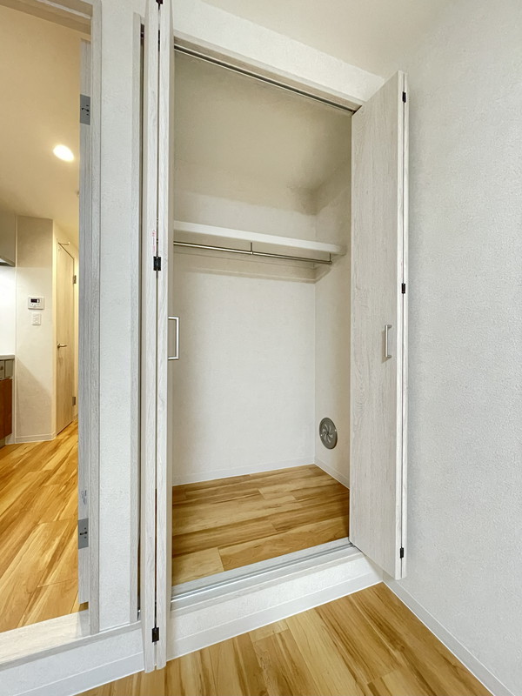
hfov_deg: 85.7
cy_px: 348
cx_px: 261
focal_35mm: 14
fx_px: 281
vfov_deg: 102.1
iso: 1250
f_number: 2.4
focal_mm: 1.55
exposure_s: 1/50
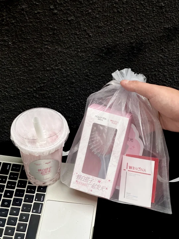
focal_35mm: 77
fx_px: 531
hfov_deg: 19.1
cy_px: 120
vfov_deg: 25.3
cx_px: 90
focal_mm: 9
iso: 125
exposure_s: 1/50
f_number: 2.8
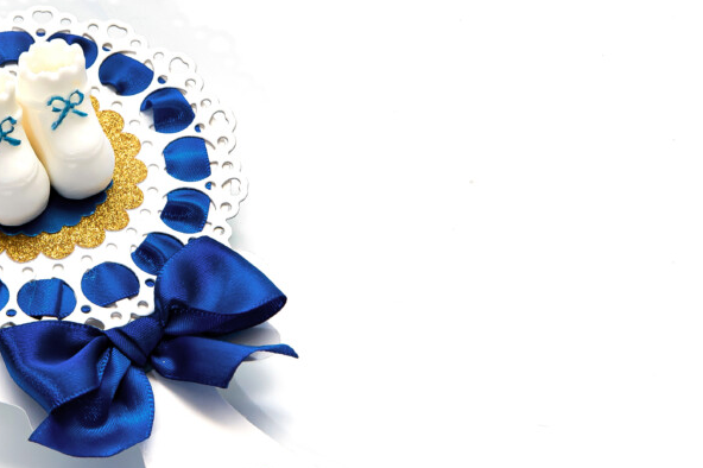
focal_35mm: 134
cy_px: 208
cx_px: 135
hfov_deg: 15.2
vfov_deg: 10.2
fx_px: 2615
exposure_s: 1/125
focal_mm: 62
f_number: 32
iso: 640
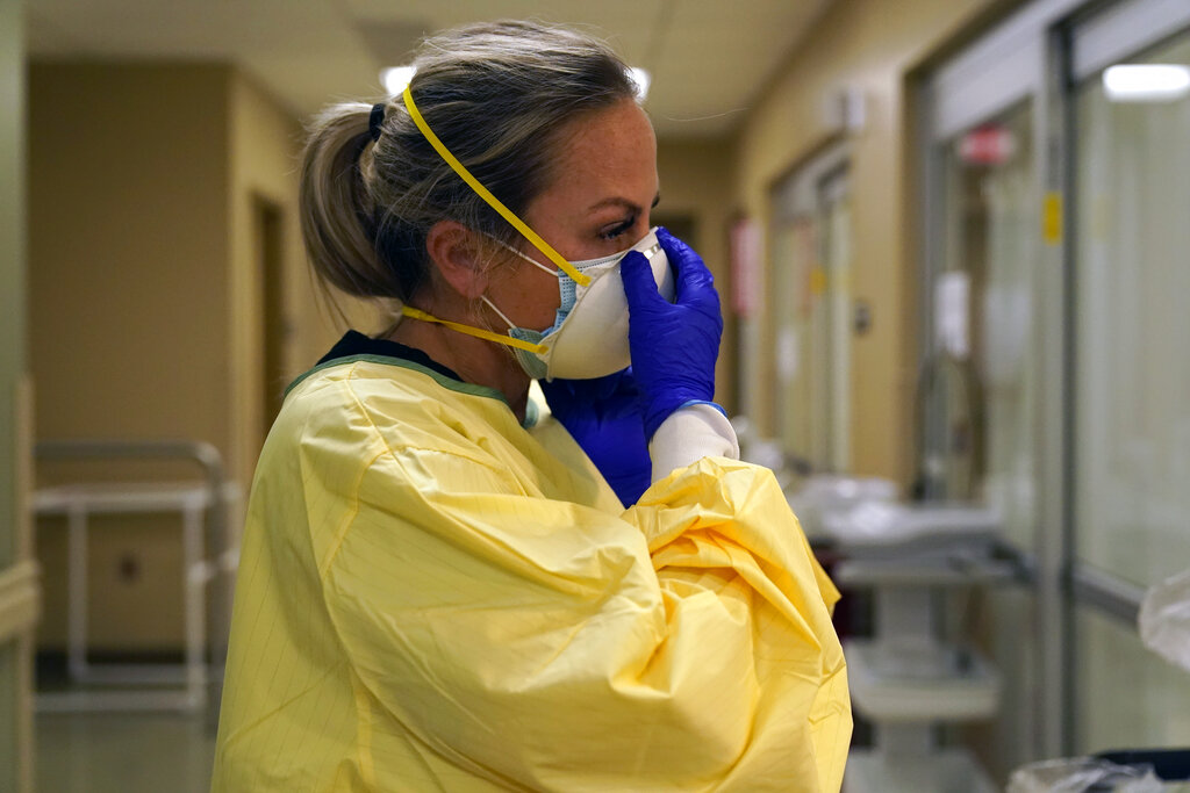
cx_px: 595
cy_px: 396
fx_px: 1554
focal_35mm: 47
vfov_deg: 28.7
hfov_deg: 41.9
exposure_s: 1/640
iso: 4000
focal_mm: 47
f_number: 2.8
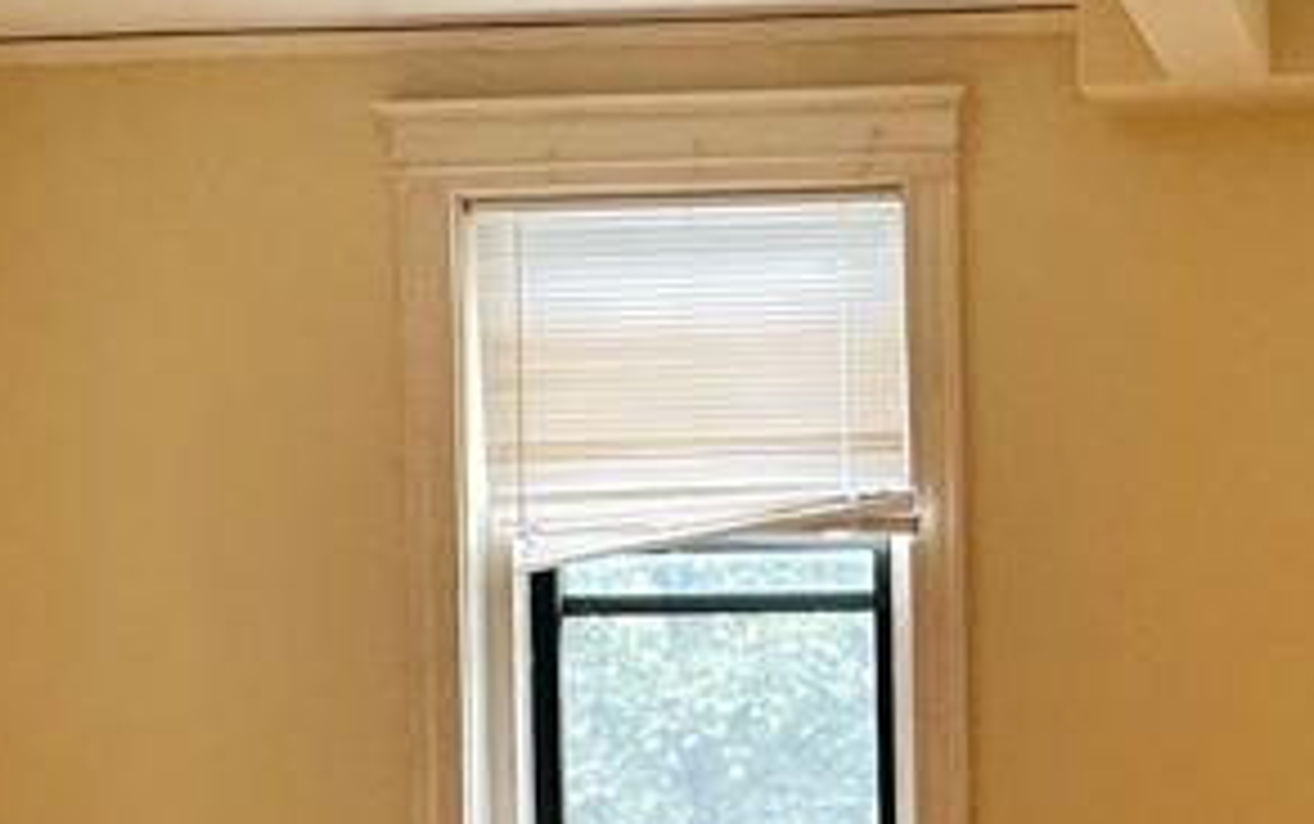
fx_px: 2329
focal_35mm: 65
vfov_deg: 19.5
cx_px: 1413
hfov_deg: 28.8
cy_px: 806
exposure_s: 1/120
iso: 200
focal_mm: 2.22
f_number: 2.2
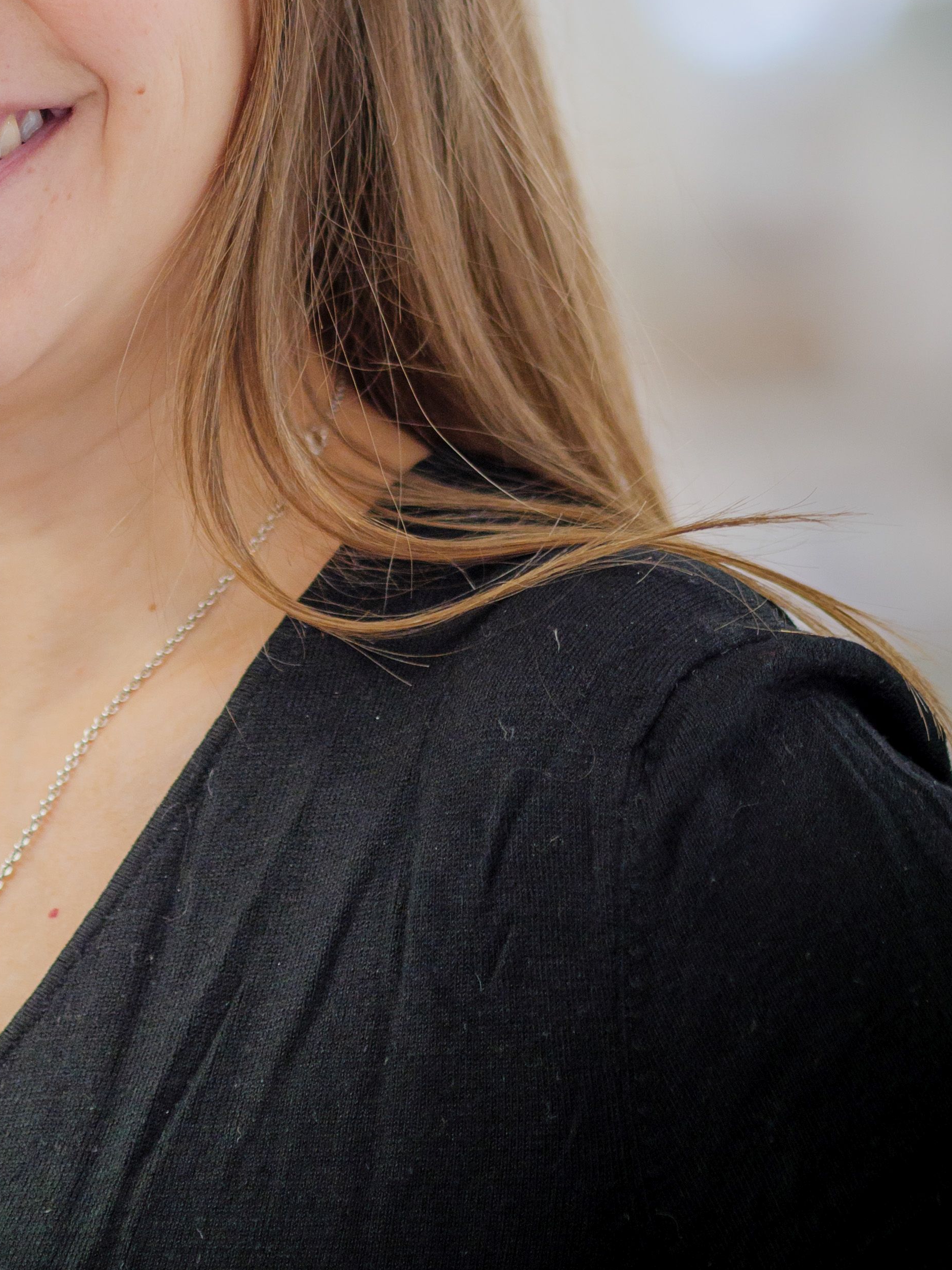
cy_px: 314
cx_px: 14
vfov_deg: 6.3
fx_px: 11477
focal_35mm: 313
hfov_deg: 4.7
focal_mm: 75
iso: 250
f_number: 1.8
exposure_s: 1/125
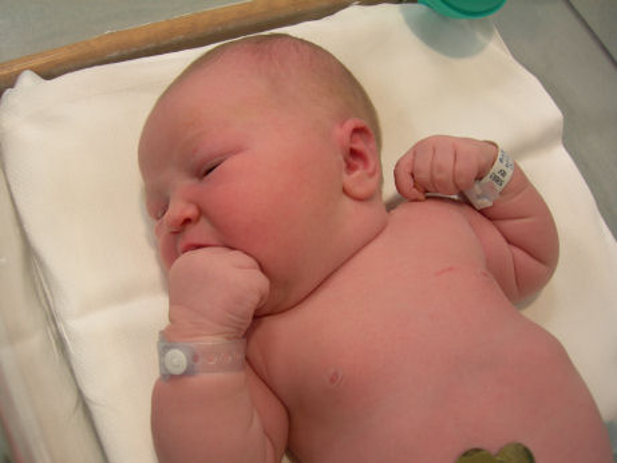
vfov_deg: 37.7
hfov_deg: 49.0
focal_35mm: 38
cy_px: 232
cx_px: 308
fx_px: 677
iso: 50
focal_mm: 7.8
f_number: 2.8
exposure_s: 1/17.5
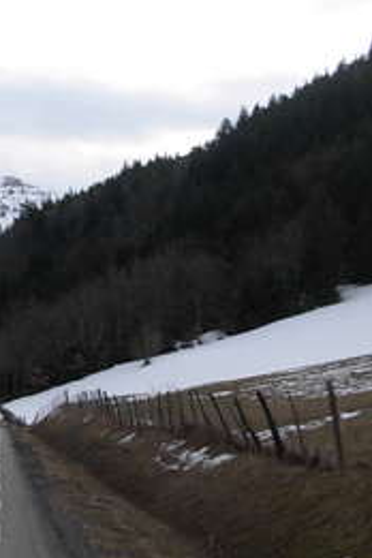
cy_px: 274
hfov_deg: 14.5
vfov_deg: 22.4
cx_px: -79
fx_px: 1410
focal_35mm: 91
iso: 79
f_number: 2.9
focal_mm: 6.3
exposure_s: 1/332
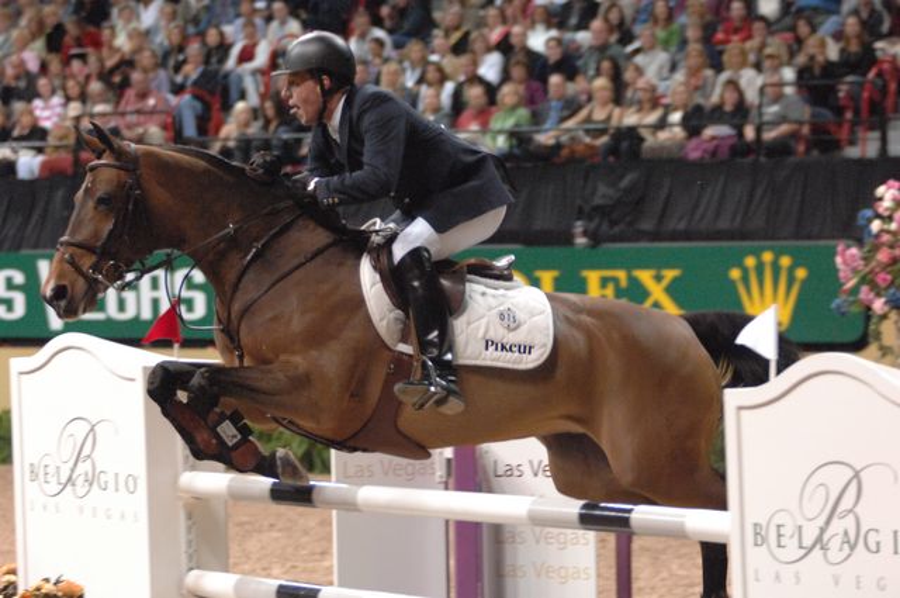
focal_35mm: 158
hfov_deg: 13.1
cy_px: 299
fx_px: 3932
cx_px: 450
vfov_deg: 8.7
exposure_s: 1/320
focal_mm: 105
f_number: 2.8
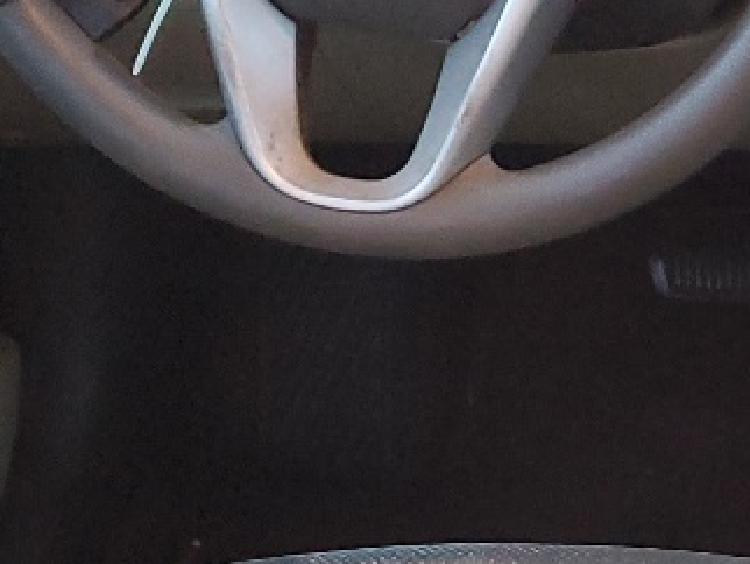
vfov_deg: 11.4
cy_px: 545
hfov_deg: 14.3
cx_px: 1130
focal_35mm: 129
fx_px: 2797
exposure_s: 1/30
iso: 292
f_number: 1.5
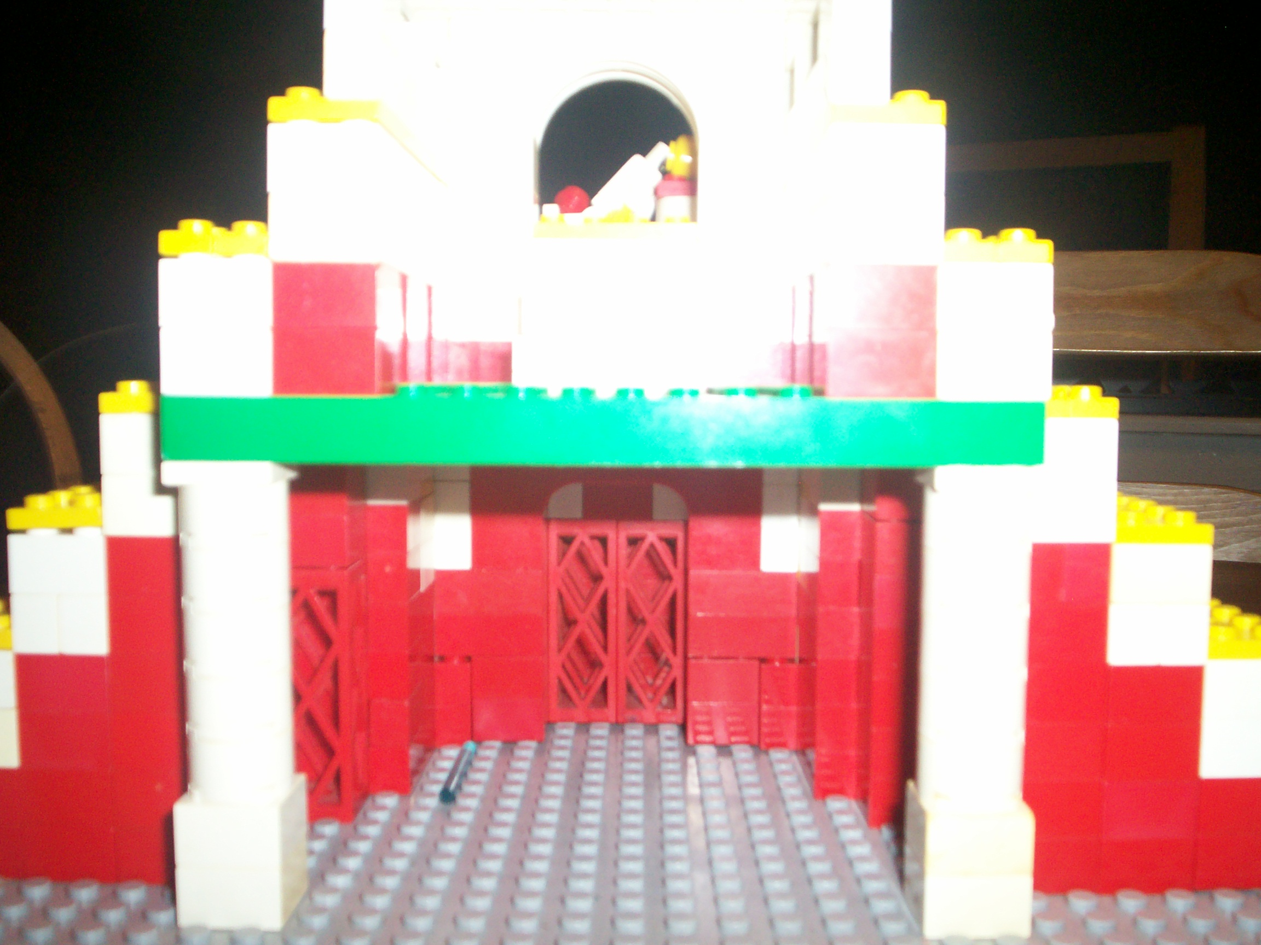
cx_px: 630
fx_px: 1311
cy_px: 472
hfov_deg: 51.4
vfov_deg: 39.7
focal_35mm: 36
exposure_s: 1/64
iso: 140
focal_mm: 5.9
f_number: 4.5
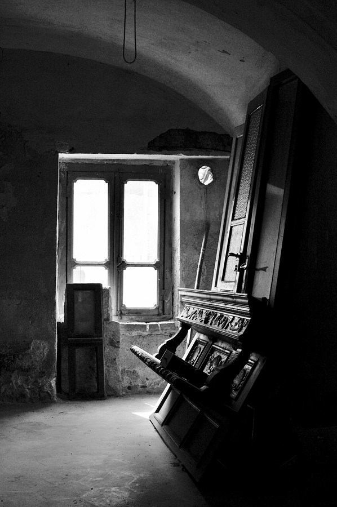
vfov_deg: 37.9
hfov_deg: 25.7
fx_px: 739
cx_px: 168
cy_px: 254
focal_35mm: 52
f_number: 6.3
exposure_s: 1/80
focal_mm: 35
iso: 200
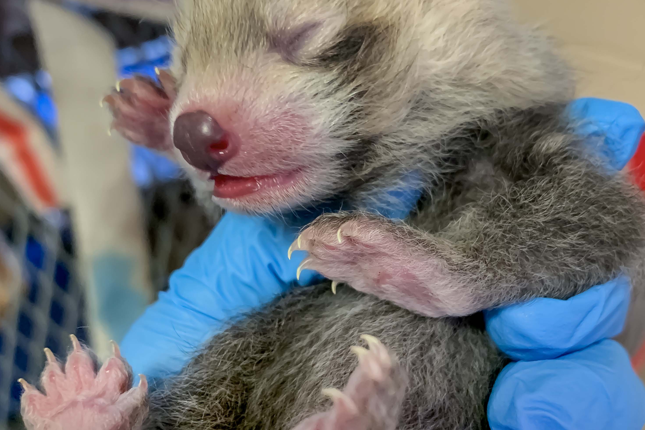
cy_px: 283
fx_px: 663
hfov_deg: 51.9
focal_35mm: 37
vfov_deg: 35.6
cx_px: 324
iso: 400
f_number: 1.8
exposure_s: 1/49
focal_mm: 4.25
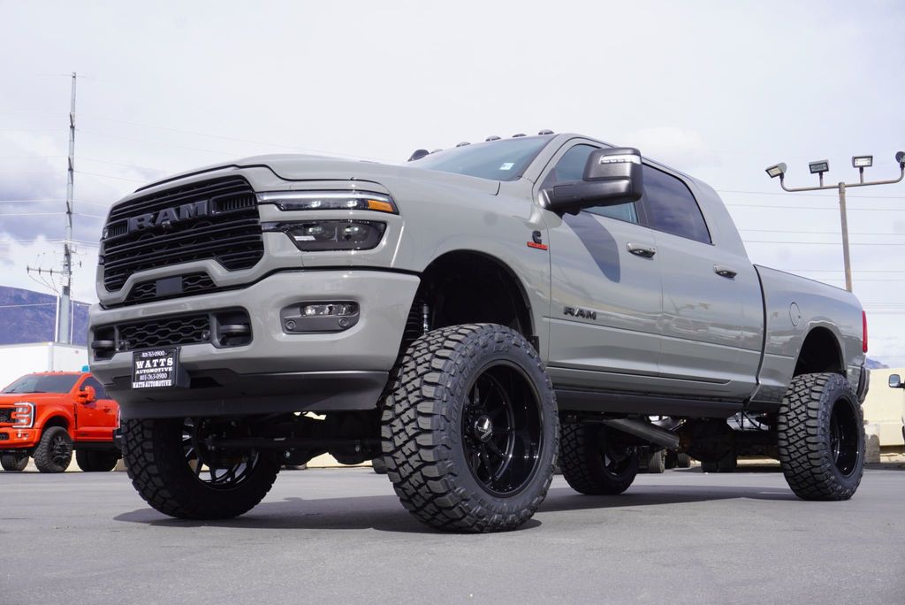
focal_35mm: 42
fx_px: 1056
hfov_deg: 46.4
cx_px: 452
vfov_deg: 31.9
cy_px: 302
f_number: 11
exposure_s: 1/125
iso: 100
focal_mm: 28
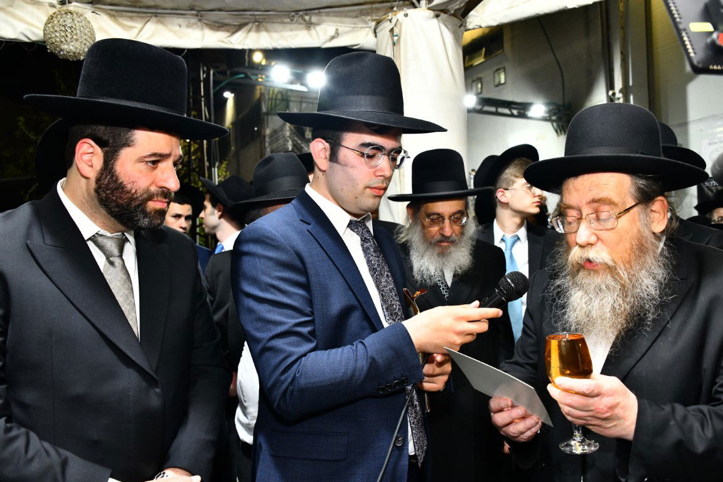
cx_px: 362
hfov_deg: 65.5
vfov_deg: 46.4
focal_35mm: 28
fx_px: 562
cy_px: 241
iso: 1250
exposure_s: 1/125
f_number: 5.6
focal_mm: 28
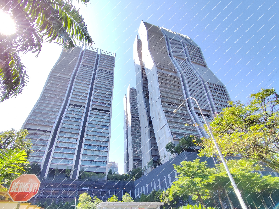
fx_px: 129
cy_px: 104
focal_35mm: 16
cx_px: 140
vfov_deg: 78.1
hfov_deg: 94.5
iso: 50
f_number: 2.2
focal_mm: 1.65
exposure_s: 1/612
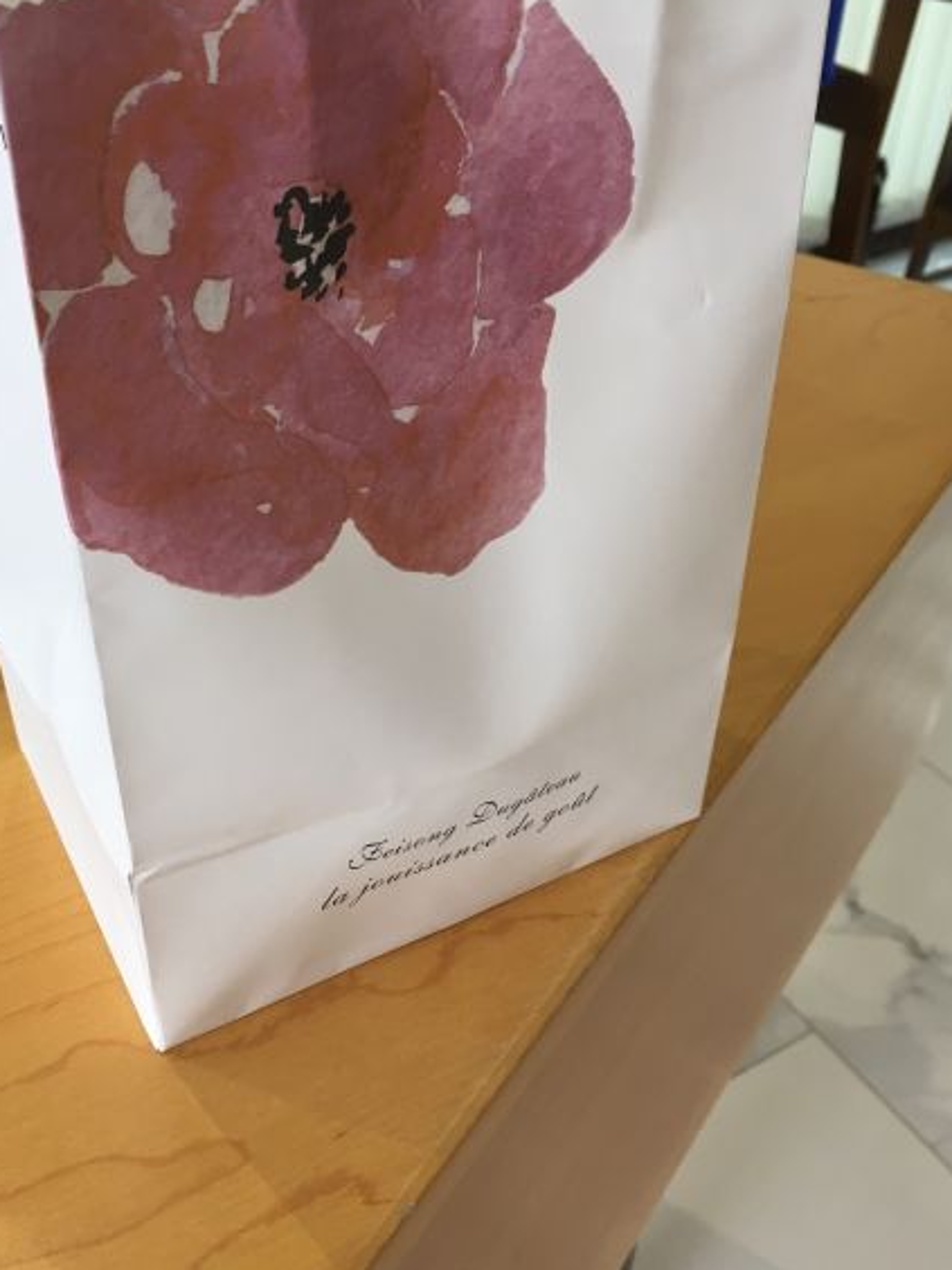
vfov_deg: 51.3
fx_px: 1320
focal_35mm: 36
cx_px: 397
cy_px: 658
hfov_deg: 39.5
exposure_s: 1/33
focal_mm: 4.15
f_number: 2.2
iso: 25
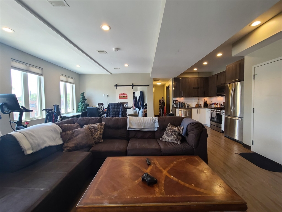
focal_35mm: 13
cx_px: 141
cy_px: 106
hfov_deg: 106.2
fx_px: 106
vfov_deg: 89.9
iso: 250
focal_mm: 2.2
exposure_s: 1/59
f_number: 2.2
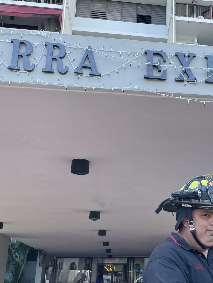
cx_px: 186
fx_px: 386
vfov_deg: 40.3
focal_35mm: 47
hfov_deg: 29.7
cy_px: 163
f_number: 1.6
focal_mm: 4.2
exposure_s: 1/256
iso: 32
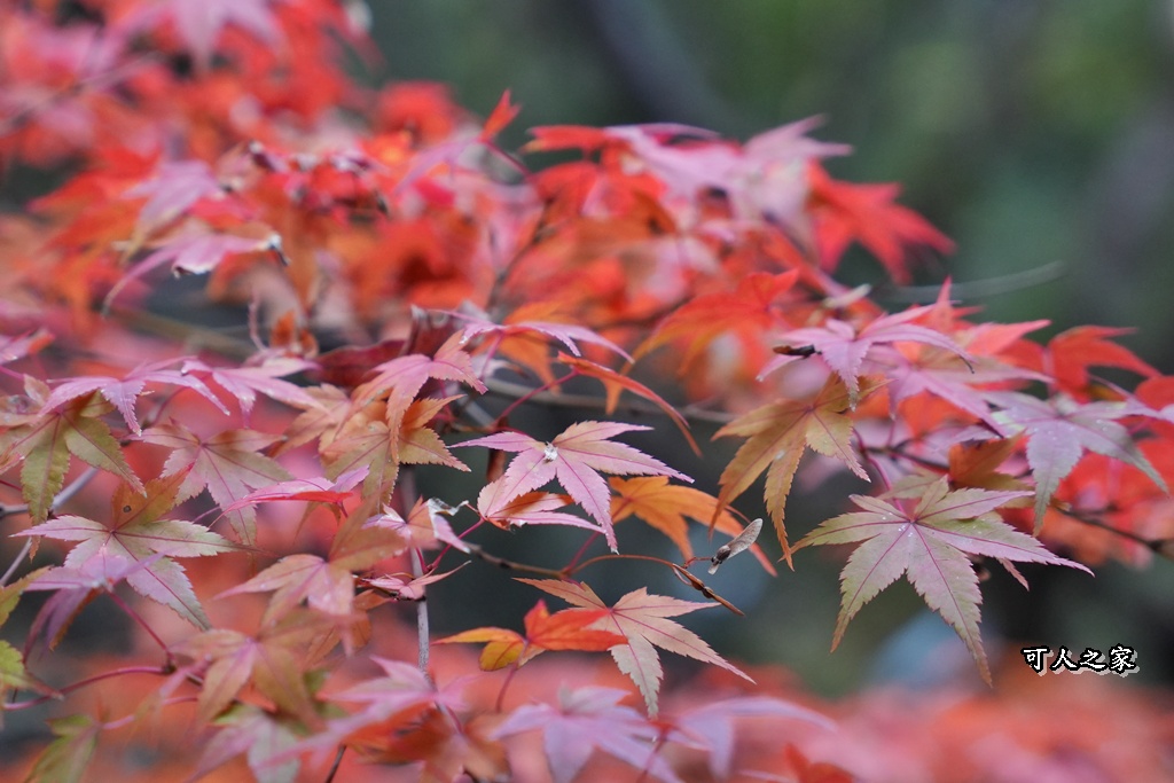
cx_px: 587
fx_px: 3424
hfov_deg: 19.5
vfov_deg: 13.0
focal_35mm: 105
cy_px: 392
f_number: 3.2
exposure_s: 1/800
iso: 2000
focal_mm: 70
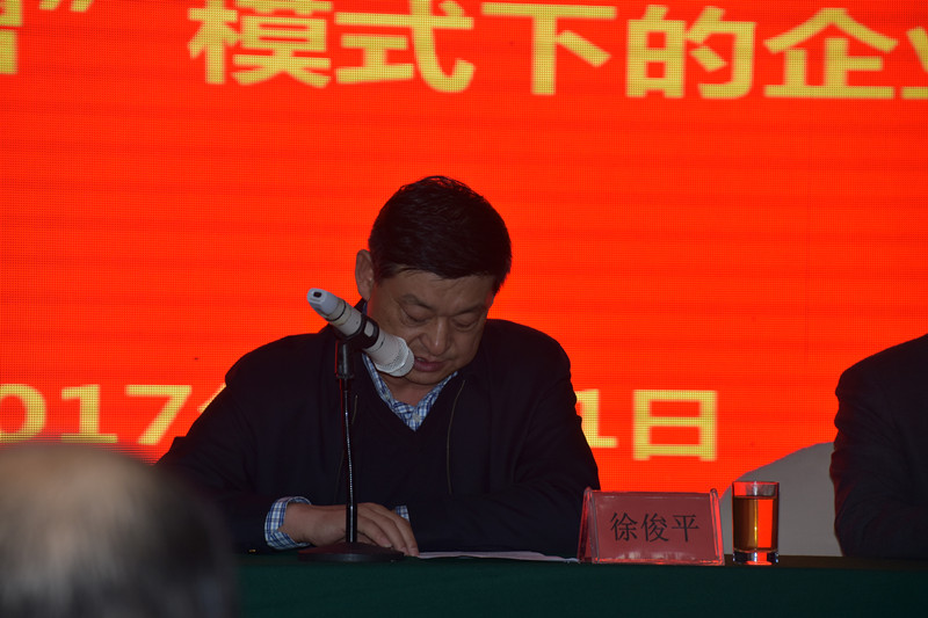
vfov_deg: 7.5
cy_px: 309
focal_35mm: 183
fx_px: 4716
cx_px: 464
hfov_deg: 11.2
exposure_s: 1/125
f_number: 5.6
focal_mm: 122
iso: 320
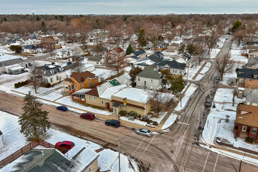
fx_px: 208
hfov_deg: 63.7
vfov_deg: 45.0
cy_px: 86
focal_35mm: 29
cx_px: 129
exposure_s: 1/382
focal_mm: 10.6
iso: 105
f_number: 2.8
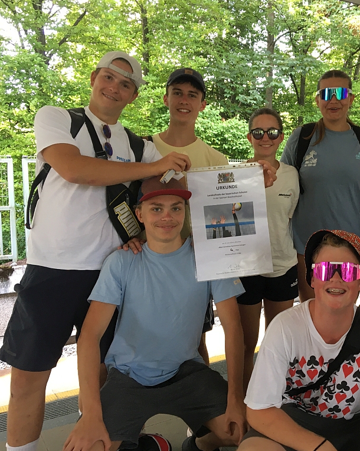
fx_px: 506
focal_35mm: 38
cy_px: 225
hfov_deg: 38.1
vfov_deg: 47.9
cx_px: 274
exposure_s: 1/33
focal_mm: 4.15
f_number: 2.2
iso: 40
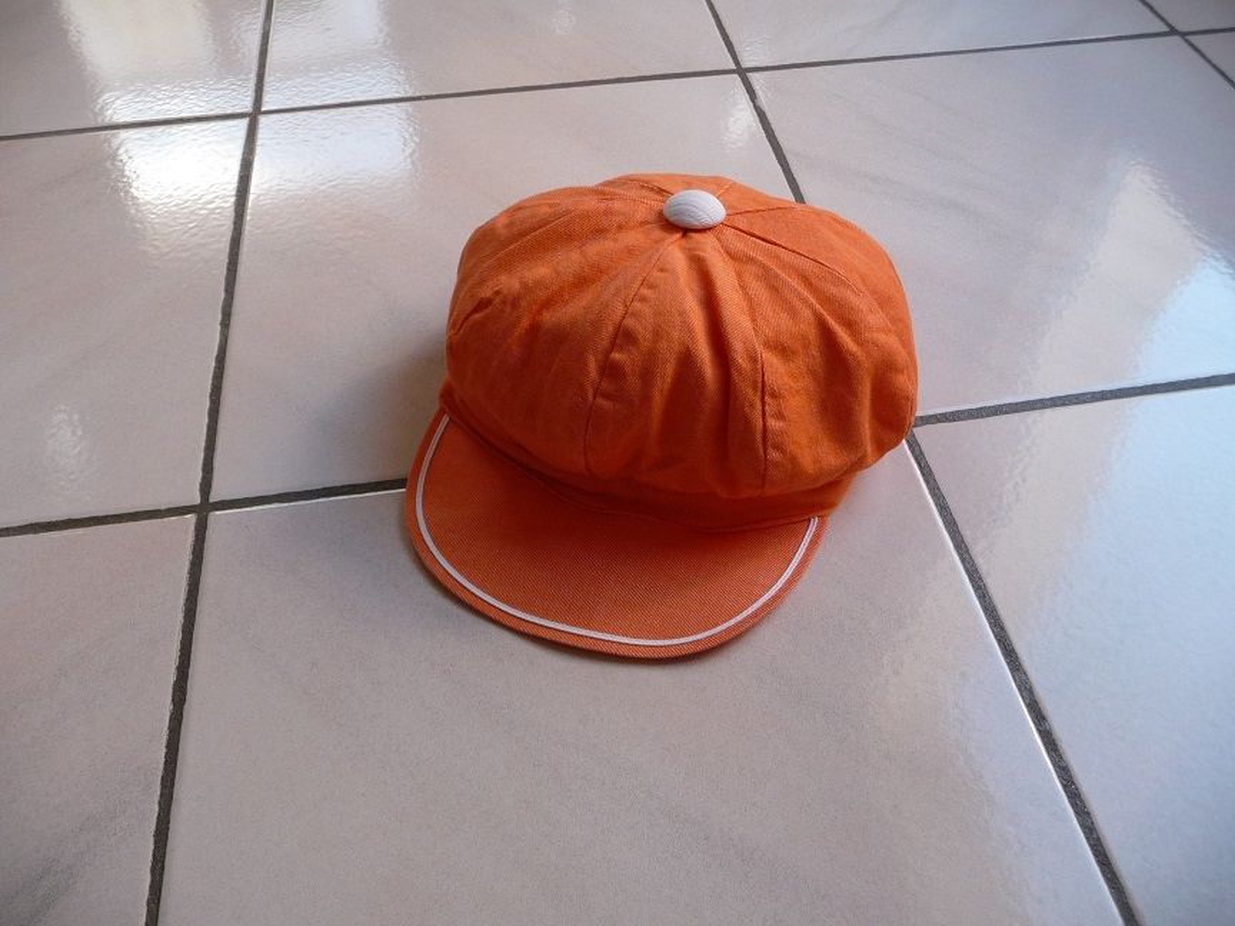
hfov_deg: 63.4
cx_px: 618
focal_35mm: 28
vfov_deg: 49.7
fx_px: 999
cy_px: 463
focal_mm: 4.7
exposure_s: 1/30
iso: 160
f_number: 3.3
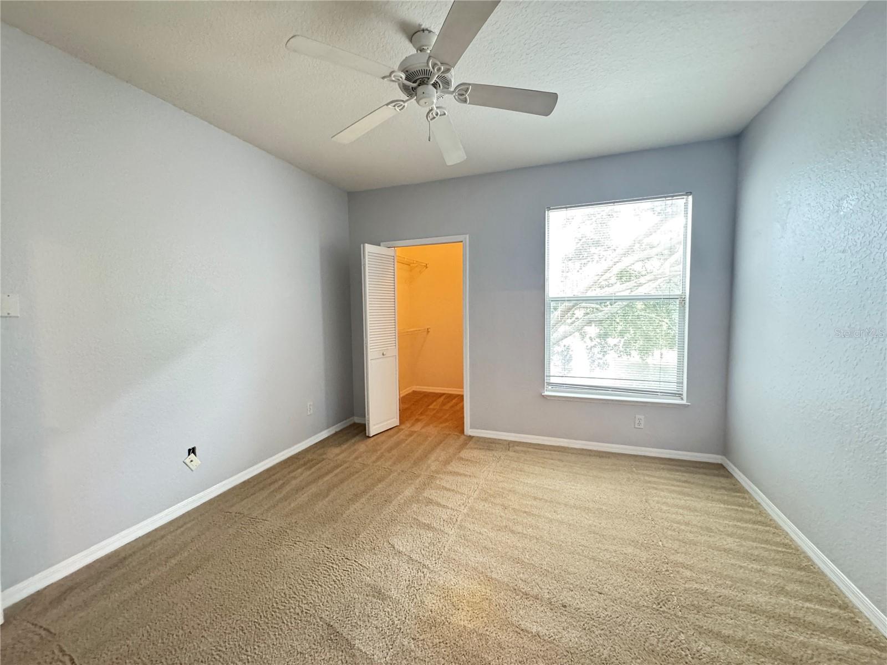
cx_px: 444
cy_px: 332
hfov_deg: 102.1
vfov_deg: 85.7
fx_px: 359
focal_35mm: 14
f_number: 2.2
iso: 1000
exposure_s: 1/40
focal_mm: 2.22
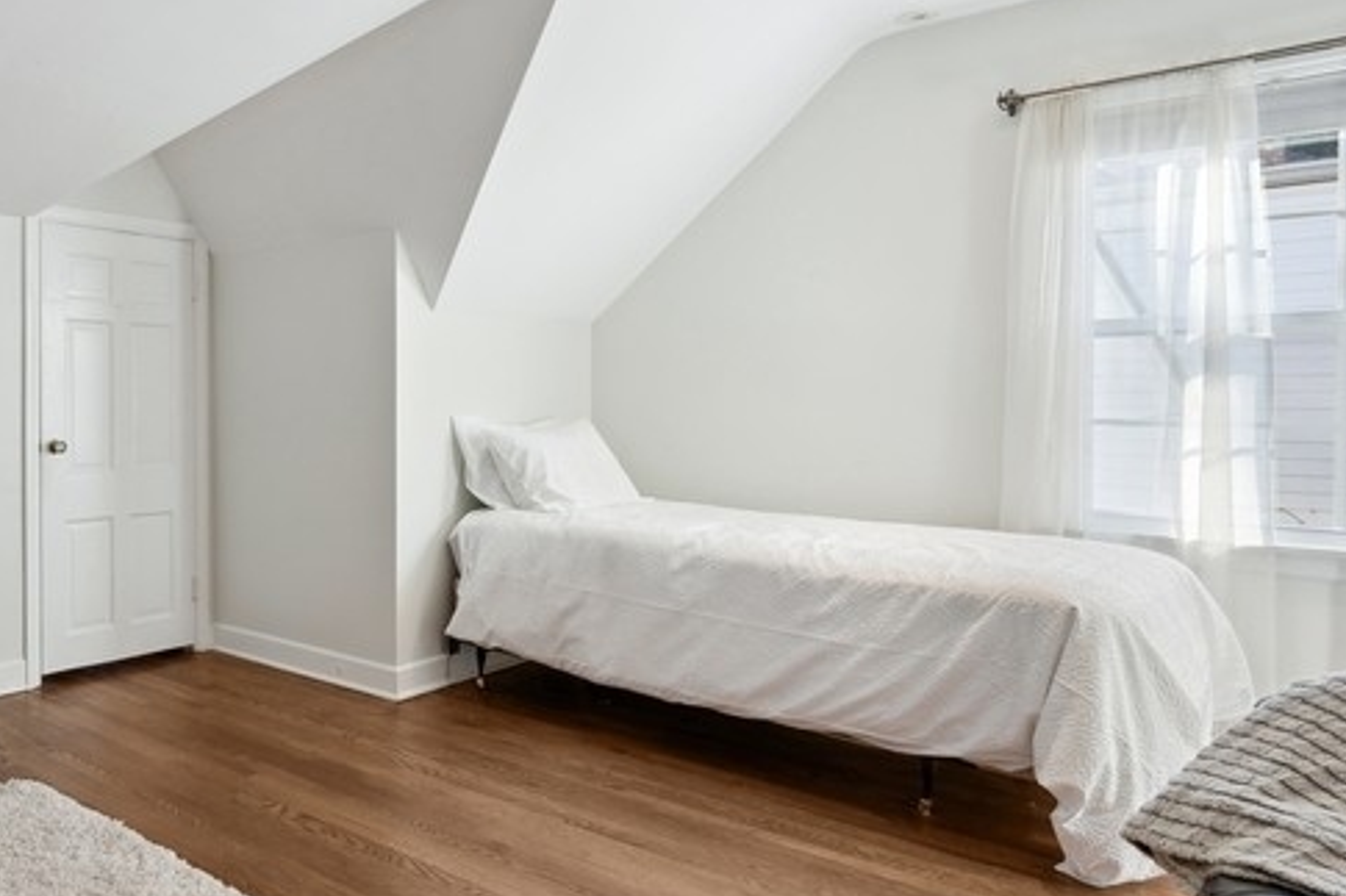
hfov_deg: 61.2
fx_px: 972
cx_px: 197
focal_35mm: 26
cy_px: 405
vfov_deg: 49.5
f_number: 9.5
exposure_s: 1/20
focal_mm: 14
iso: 200
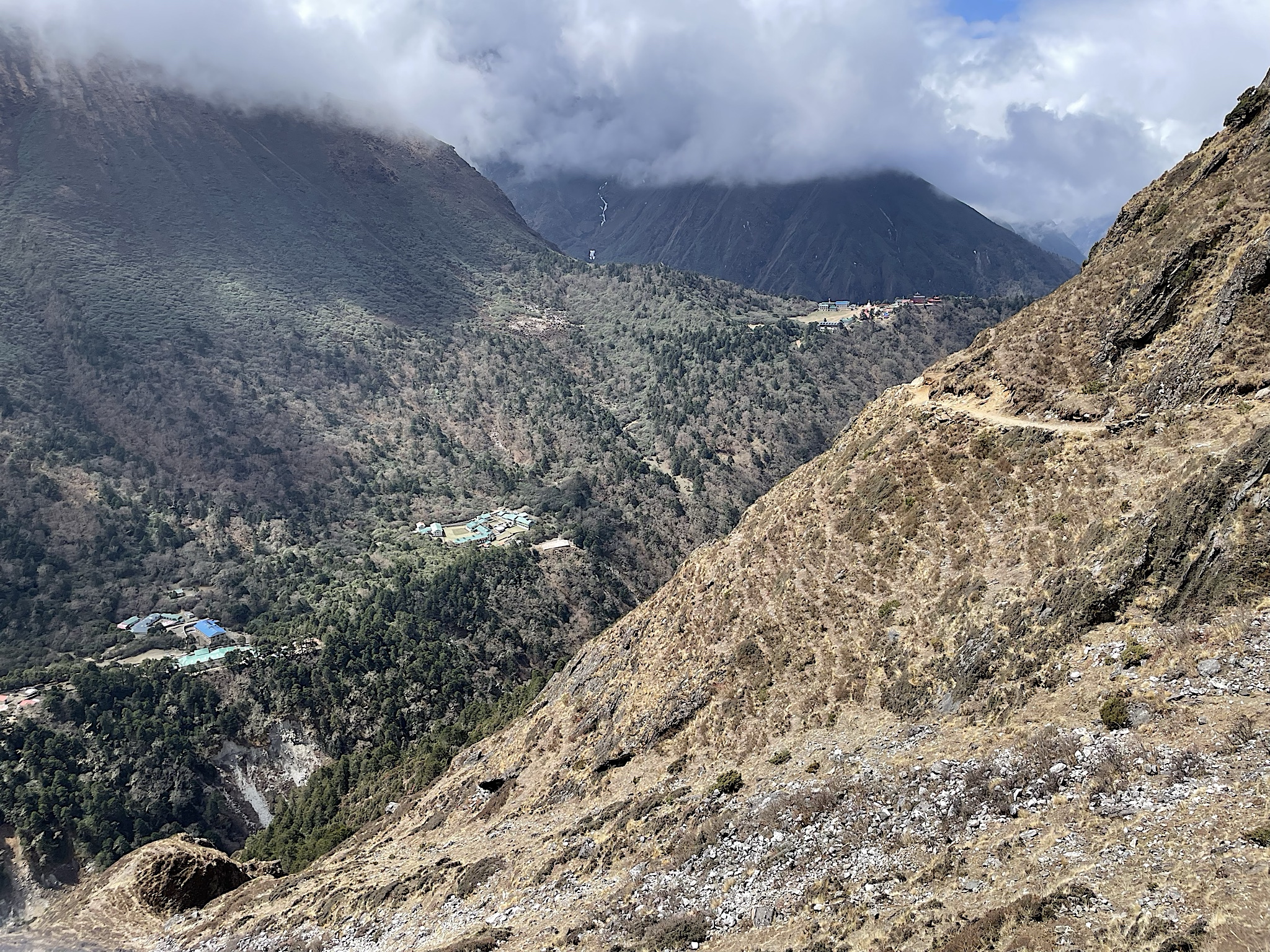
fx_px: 954
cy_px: 476
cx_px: 635
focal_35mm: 26
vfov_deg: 53.1
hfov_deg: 67.3
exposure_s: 1/2304
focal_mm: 4.2
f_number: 1.6
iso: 32
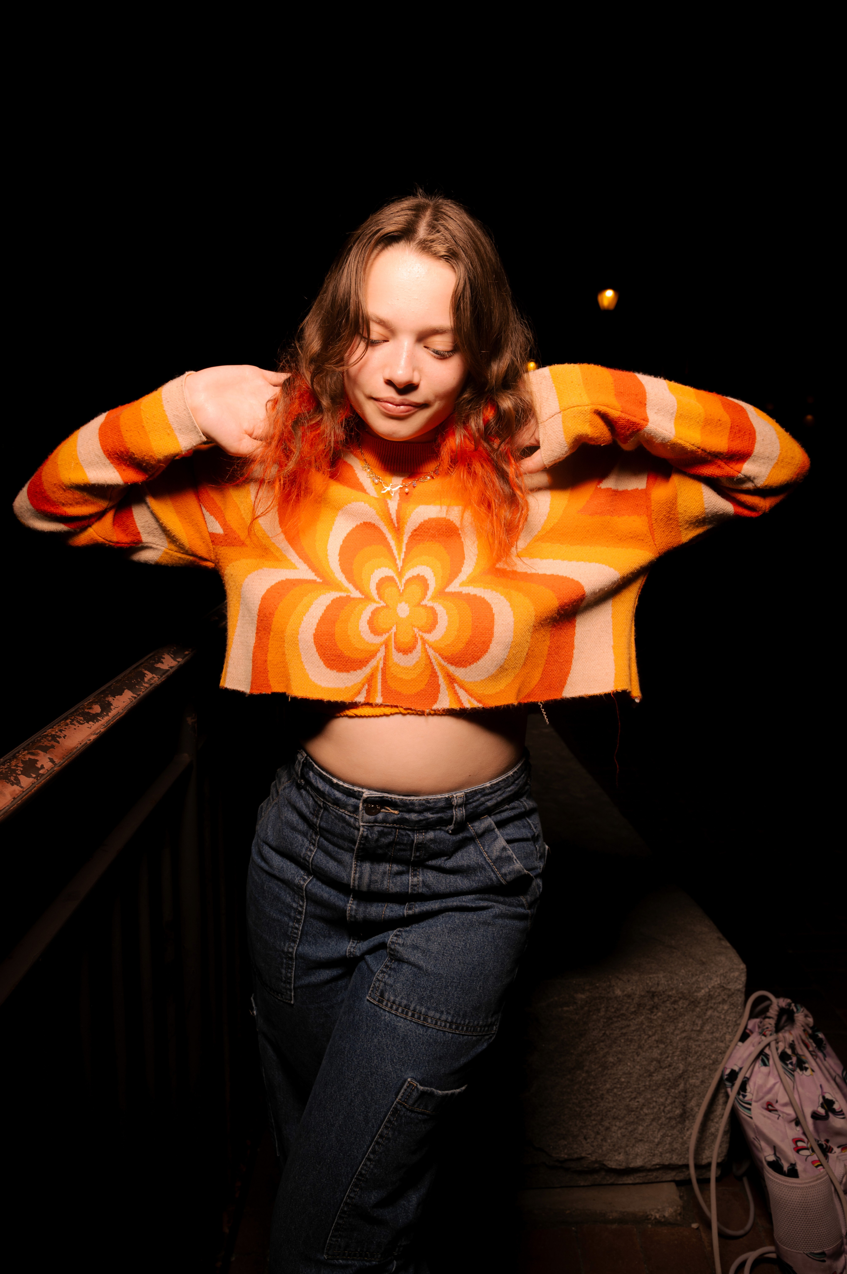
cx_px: 424
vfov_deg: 62.0
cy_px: 637
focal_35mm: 30
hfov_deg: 43.6
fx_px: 1060
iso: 200
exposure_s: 1/125
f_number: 8
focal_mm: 30
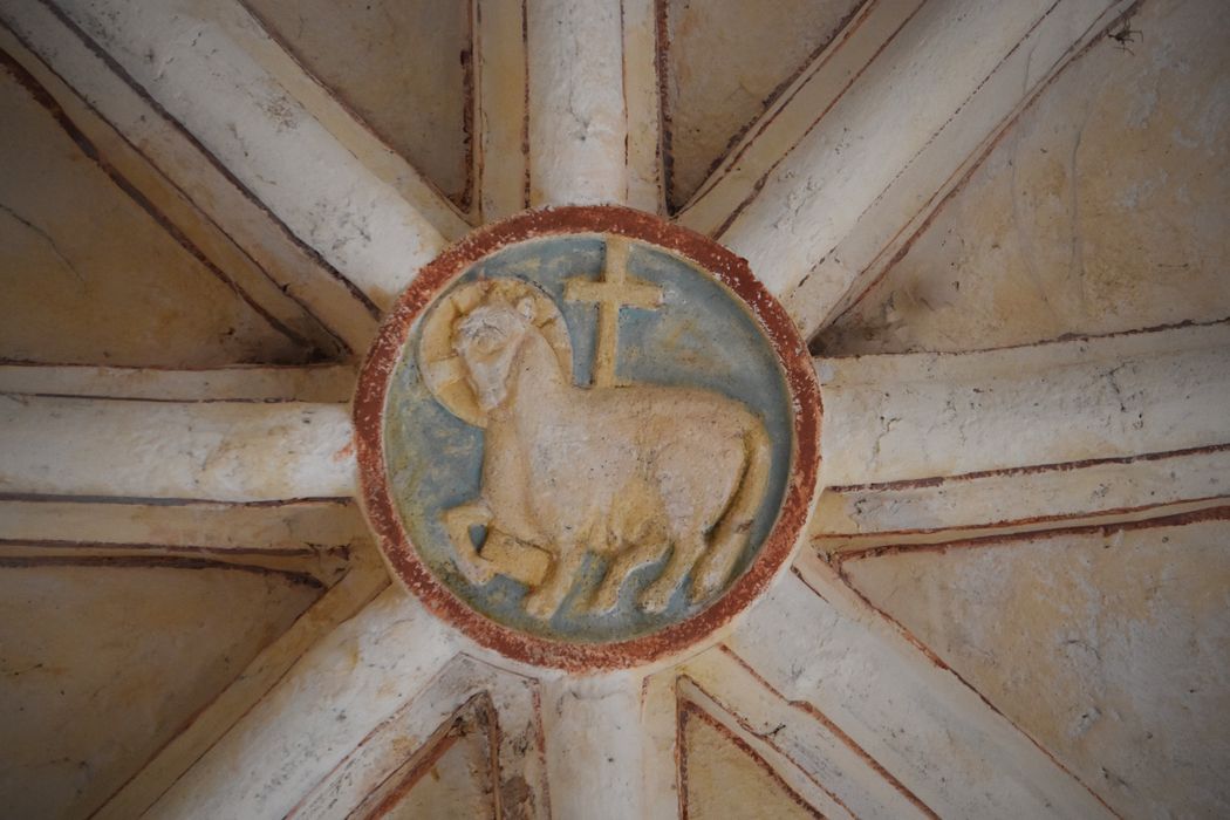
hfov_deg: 12.2
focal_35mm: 168
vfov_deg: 8.2
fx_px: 5740
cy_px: 410
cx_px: 615
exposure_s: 1/125
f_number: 4.8
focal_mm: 112
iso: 1800
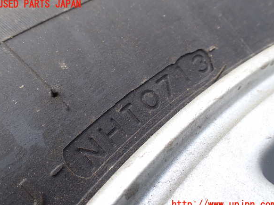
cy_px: 105
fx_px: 245
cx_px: 137
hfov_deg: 58.4
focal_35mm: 31
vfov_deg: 45.4
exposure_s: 1/250
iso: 100
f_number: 3.2
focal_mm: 5.4
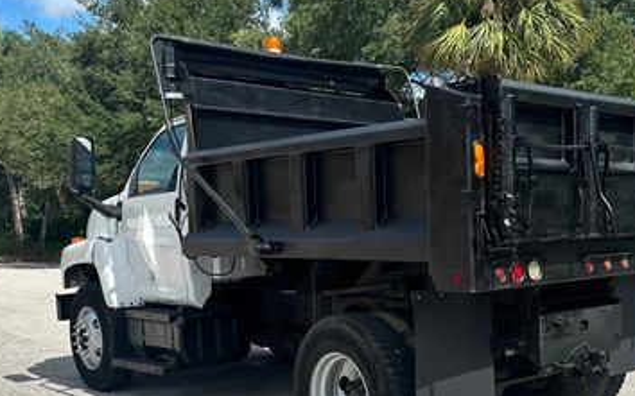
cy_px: 290
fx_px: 796
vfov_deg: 27.6
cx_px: 461
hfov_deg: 42.4
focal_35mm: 46
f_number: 1.78
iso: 80
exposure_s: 1/5000
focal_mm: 6.86
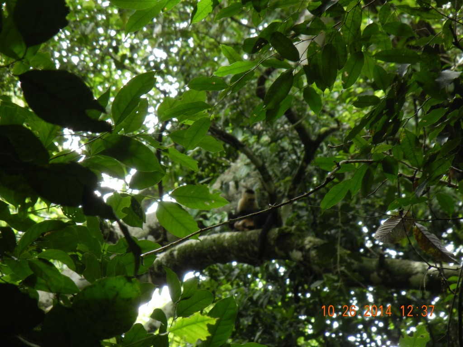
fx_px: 4013
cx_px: 232
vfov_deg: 5.0
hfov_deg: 6.6
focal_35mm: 300
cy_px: 174
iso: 291
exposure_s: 1/61.5
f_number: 5.6
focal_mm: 54
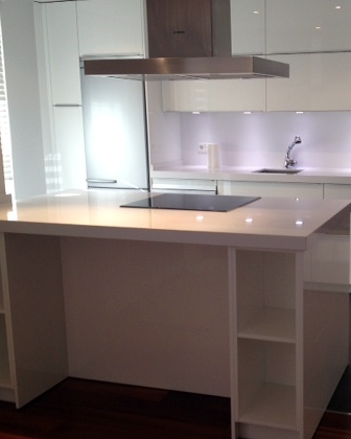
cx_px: 271
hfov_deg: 28.6
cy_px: 225
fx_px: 675
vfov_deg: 36.0
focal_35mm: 52
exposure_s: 1/40
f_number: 2.4
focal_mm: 4.28
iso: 64
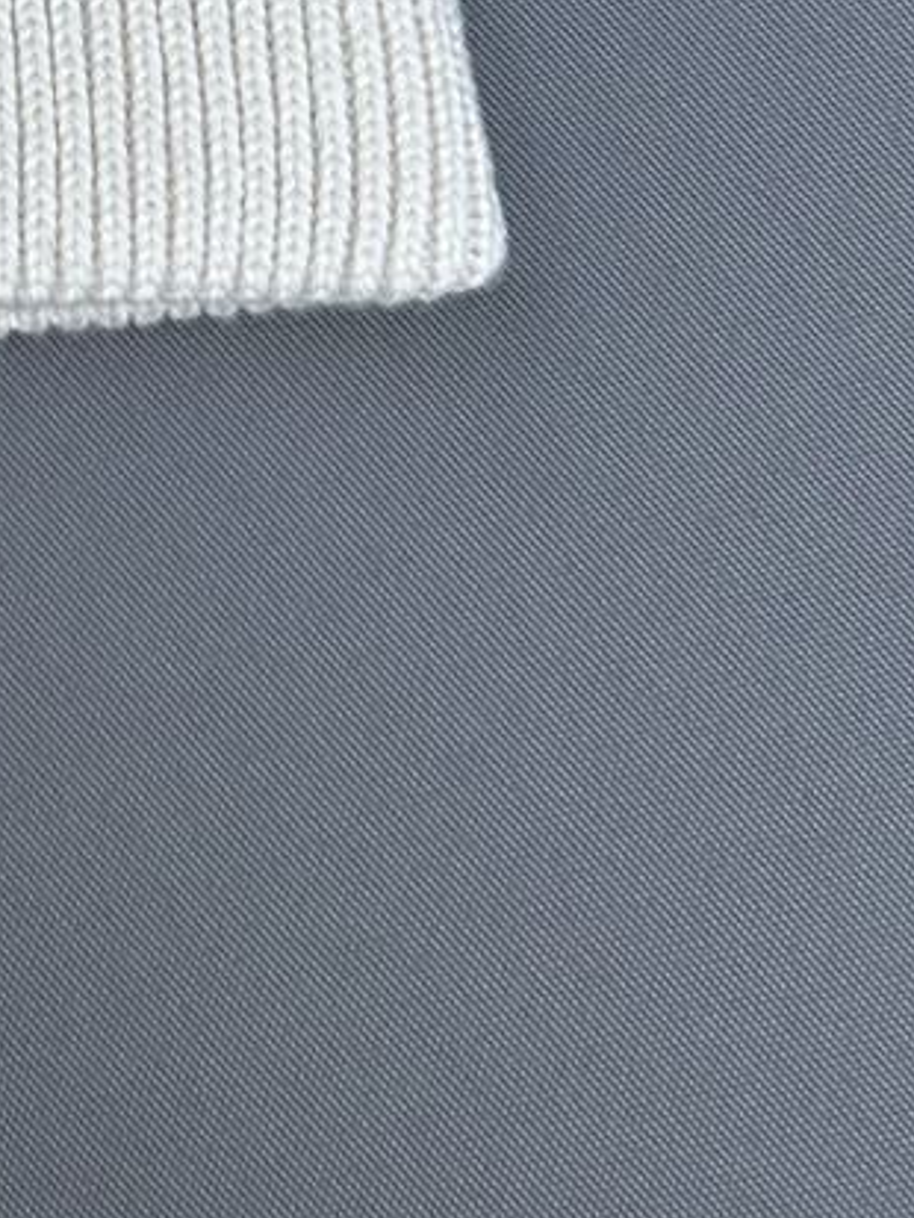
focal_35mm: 93
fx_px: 3272
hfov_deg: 14.6
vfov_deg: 18.4
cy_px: -678
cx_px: -534
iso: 80
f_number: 1.78
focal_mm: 6.86
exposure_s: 1/452
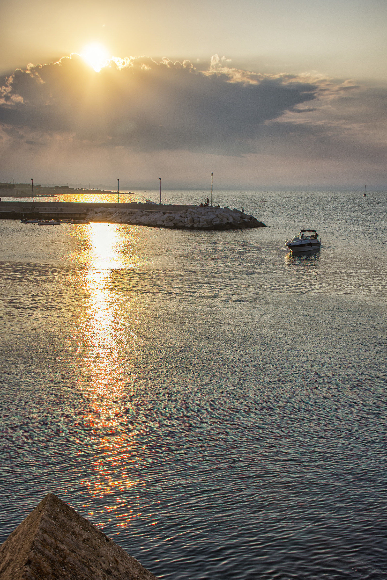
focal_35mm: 42
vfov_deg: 46.4
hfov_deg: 31.9
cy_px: 290
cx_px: 194
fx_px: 677
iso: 100
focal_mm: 28
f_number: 5
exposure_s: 1/1250
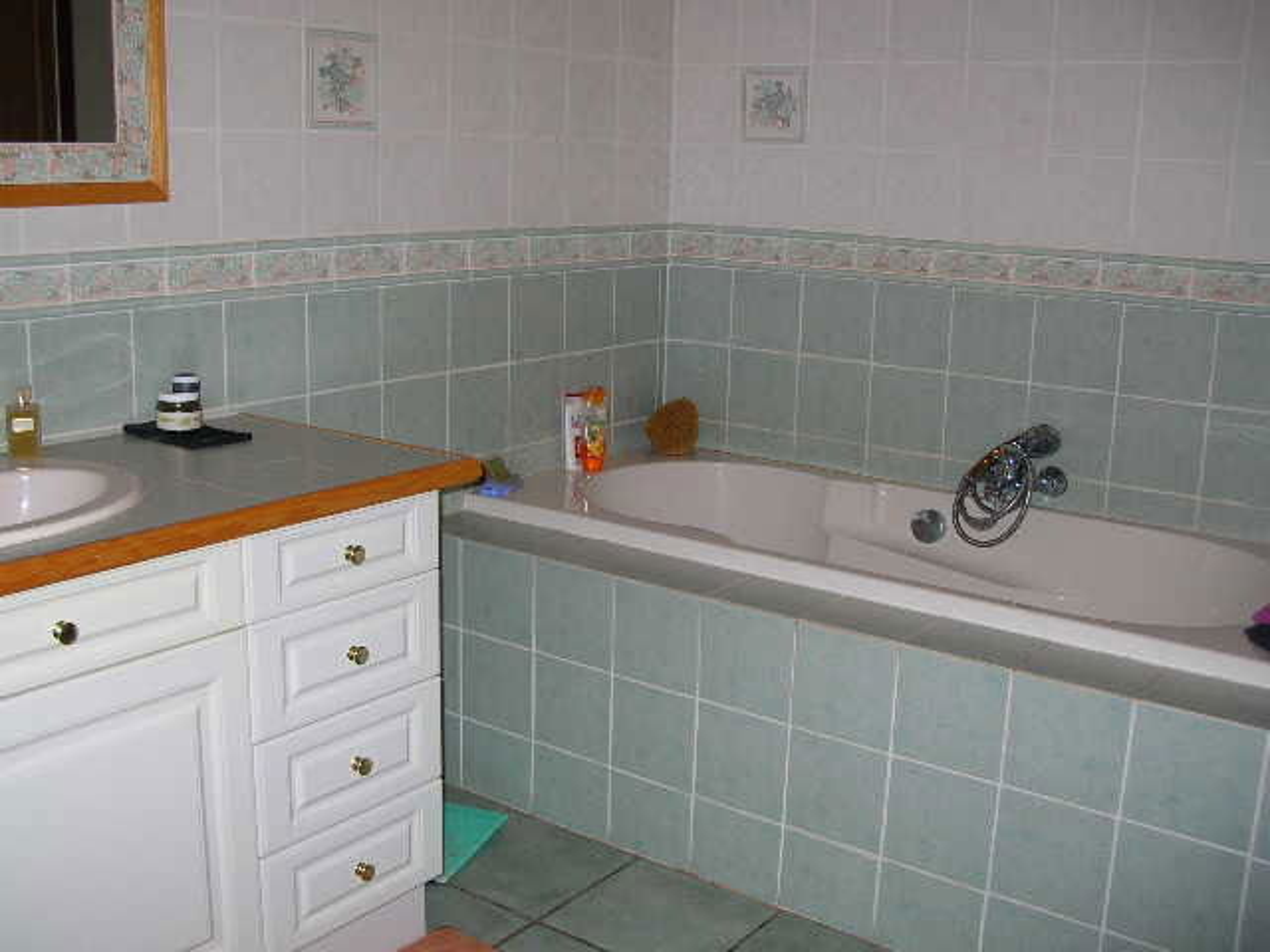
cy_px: 476
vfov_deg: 39.7
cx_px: 635
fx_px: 1321
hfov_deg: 51.4
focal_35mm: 36
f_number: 2.7
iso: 50
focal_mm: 6
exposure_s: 1/60.1
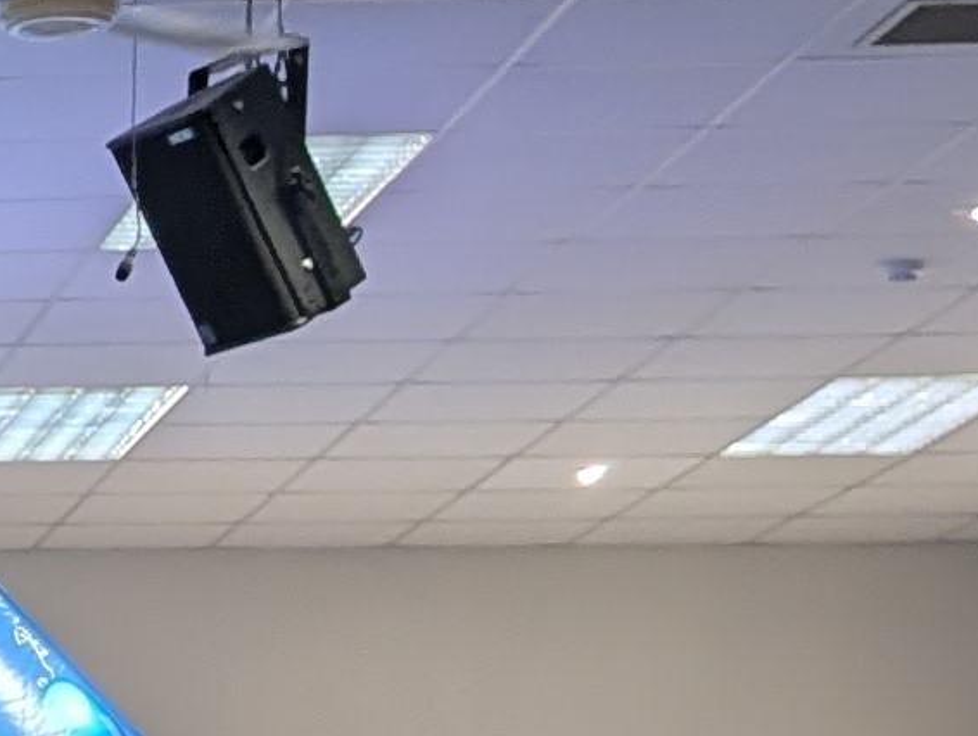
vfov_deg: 8.2
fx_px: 4894
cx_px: -1457
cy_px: 1456
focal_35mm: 173
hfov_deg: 9.9
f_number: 1.68
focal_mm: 6.9
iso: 82
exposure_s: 1/33.3
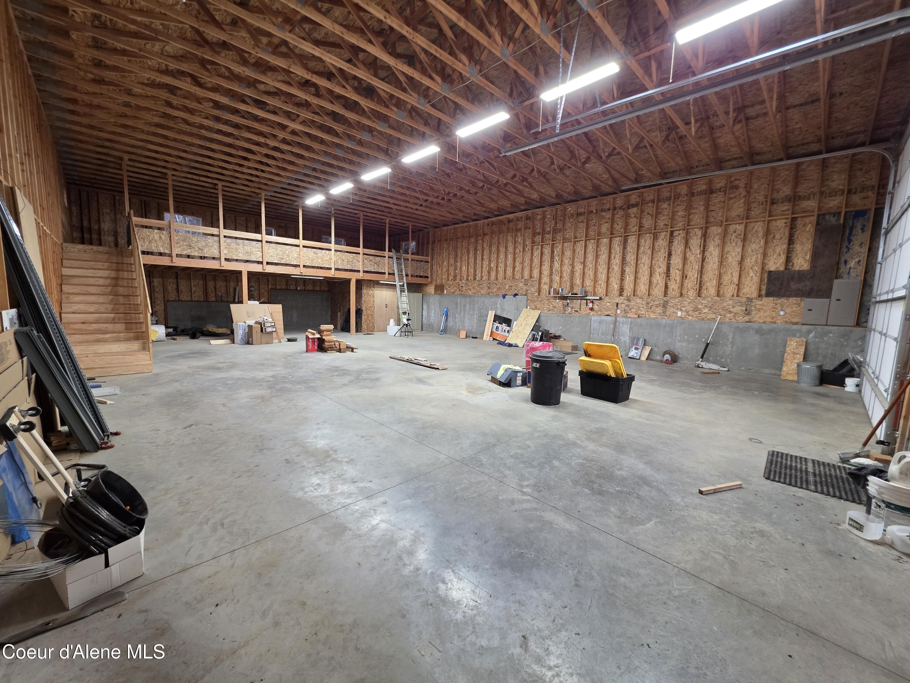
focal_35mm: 13
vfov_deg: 89.9
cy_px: 342
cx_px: 455
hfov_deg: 106.2
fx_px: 342
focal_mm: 2.2
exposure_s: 1/60
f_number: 1.9
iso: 250
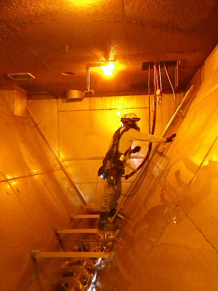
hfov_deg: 34.3
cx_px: 109
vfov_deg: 44.8
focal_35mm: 42
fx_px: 353
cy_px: 146
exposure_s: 1/80
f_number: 4.2
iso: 3200
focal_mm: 7.5
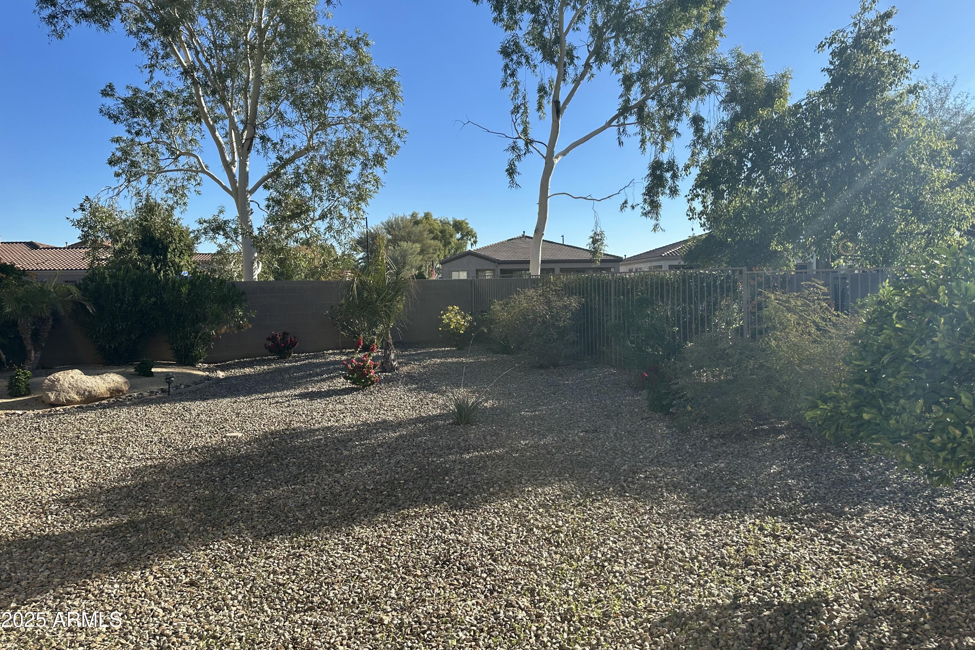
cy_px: 287
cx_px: 487
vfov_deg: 51.2
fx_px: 677
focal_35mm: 25
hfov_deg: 71.5
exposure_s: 1/3155
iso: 80
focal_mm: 6.86
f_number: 1.78
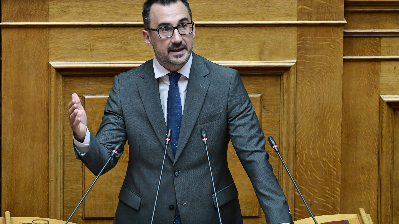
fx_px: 4327
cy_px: 107
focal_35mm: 409
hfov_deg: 5.3
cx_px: 199
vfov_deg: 3.0
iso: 4000
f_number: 6.3
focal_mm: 390
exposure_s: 1/250
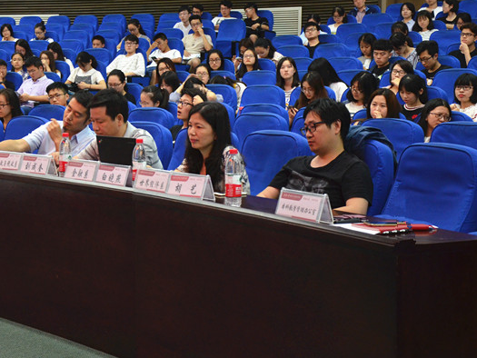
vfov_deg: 19.2
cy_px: 119
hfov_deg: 25.3
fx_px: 1058
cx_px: 153
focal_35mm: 77
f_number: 4.5
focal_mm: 35
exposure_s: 1/30
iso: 1400
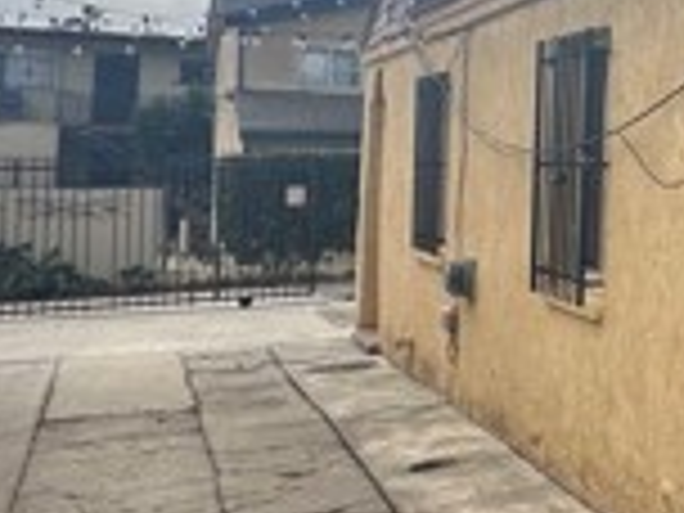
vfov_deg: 24.5
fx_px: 1166
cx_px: 1188
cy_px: 117
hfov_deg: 22.2
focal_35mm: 59
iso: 50
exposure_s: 1/1135
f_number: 2.2
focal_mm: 2.22
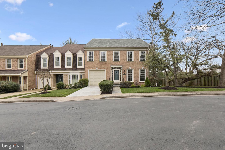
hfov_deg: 96.7
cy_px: 75
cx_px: 112
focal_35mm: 16
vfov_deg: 73.7
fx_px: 100
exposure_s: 1/250
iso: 200
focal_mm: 16
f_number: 8
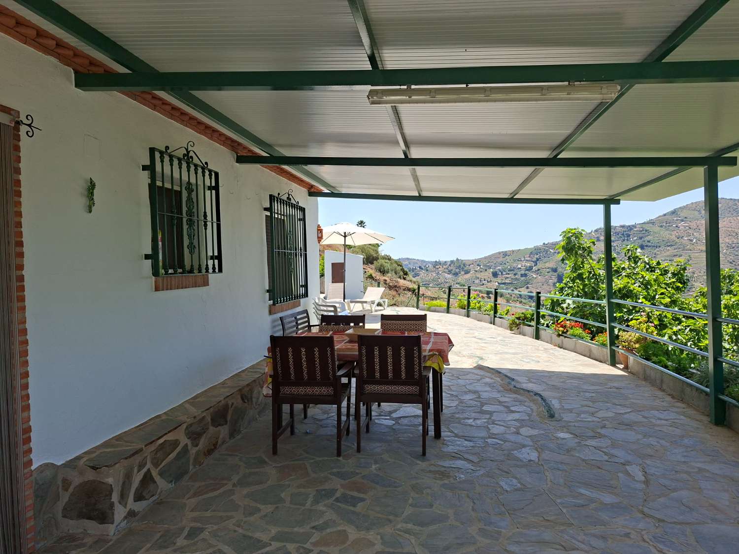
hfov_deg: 73.9
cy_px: 277
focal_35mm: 23
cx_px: 370
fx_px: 491
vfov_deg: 58.9
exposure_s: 1/1832
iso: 50
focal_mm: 5.54
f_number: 1.8
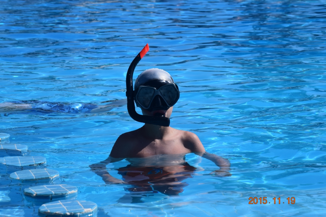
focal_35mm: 142
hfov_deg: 14.4
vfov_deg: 9.6
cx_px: 163
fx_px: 1290
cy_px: 108
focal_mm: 95
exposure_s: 1/640
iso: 200
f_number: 11
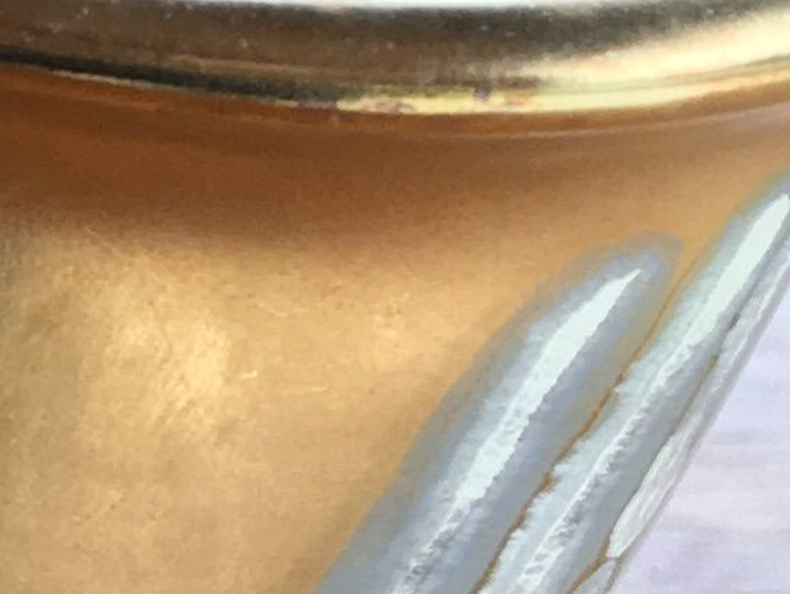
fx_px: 4773
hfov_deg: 8.4
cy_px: 474
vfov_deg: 7.1
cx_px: -1327
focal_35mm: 209
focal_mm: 4.15
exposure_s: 1/100
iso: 40
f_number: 2.2
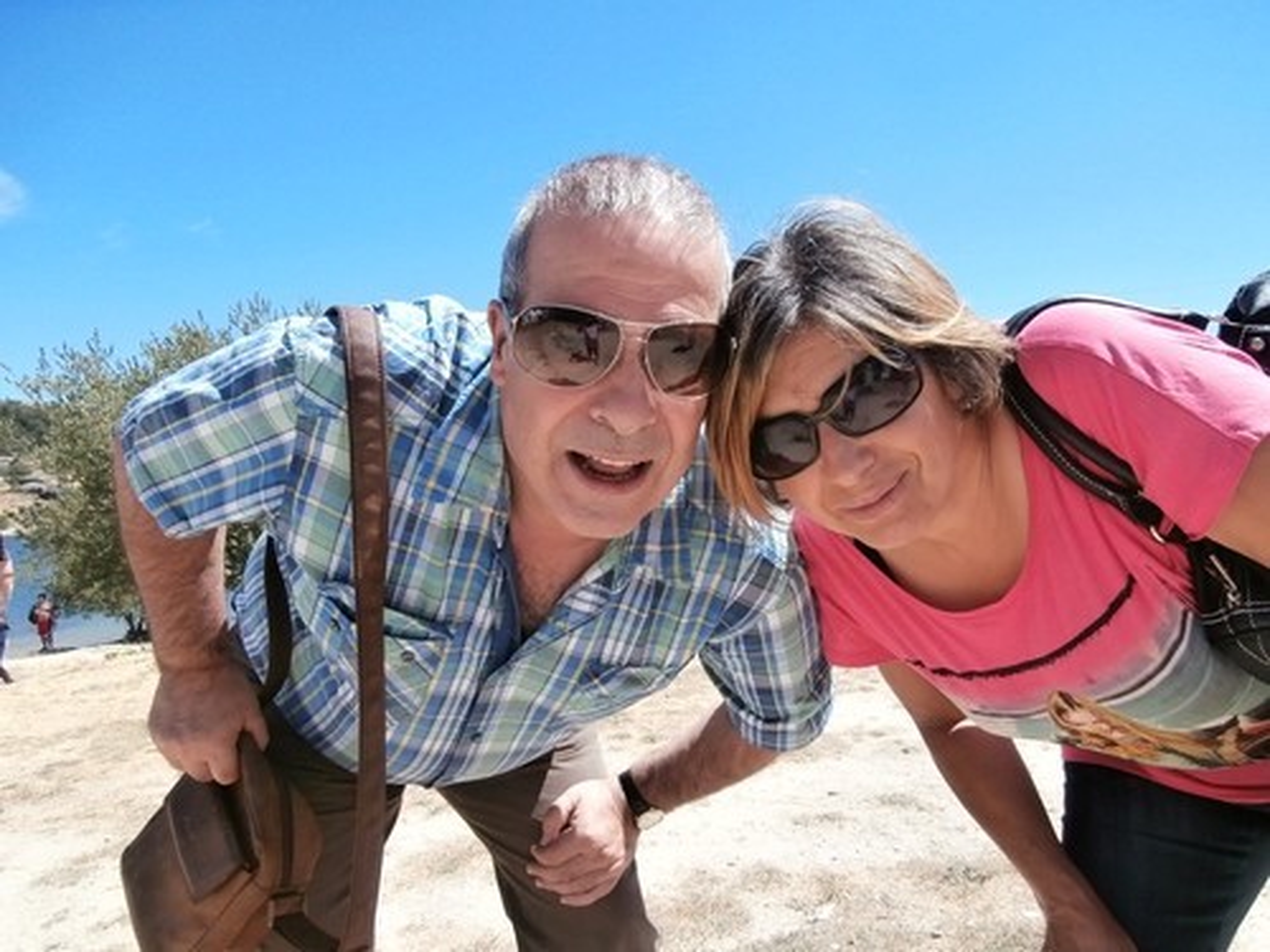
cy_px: 476
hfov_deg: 71.6
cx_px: 635
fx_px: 881
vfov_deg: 56.8
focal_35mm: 24
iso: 100
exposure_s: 1/800
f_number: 3
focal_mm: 4.2
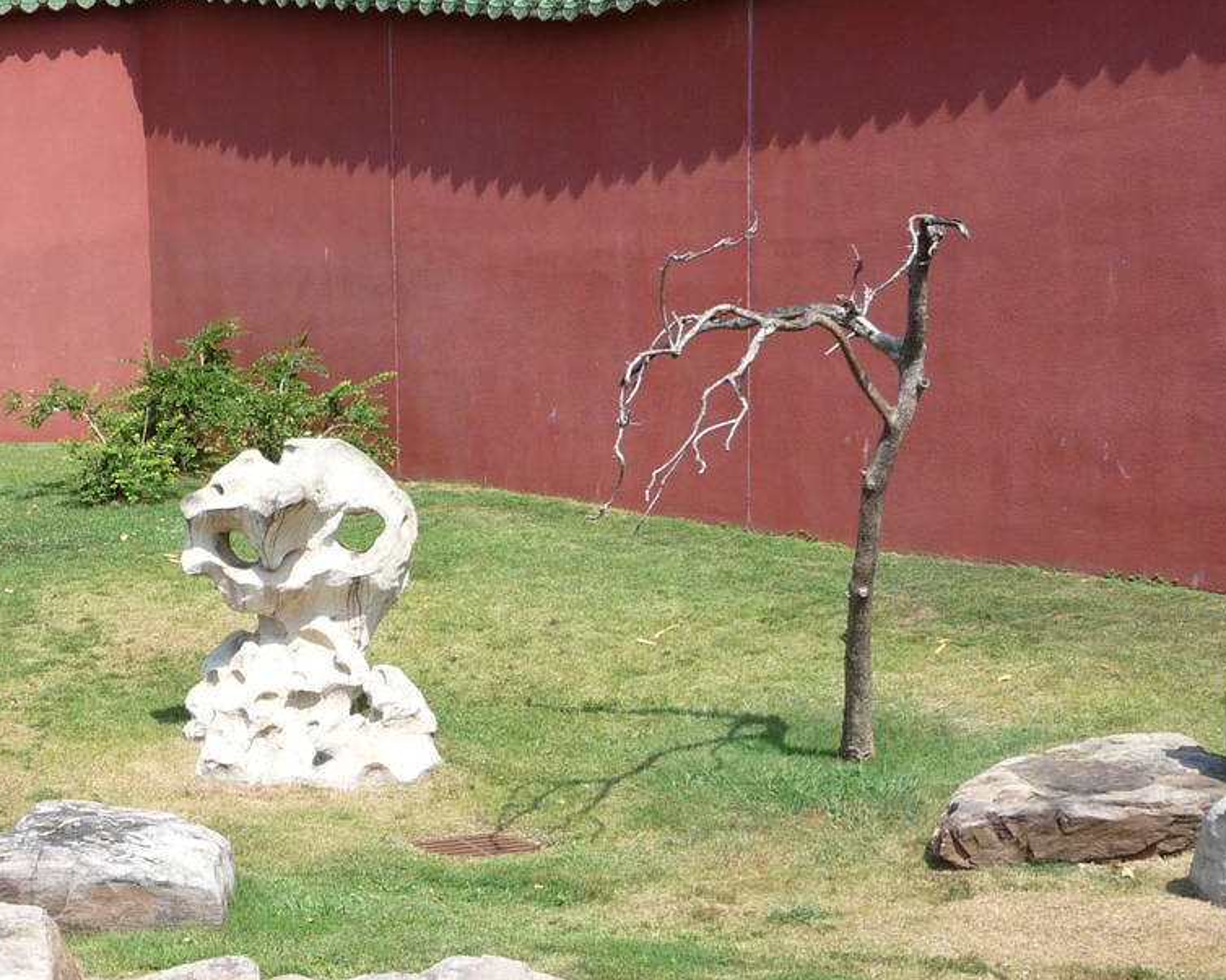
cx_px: 273
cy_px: 658
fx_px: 2104
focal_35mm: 58
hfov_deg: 31.8
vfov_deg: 26.1
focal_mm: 4.7
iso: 100
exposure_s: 1/800
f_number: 3.3
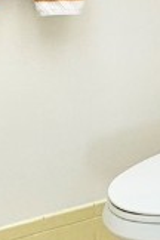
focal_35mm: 92
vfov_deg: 19.8
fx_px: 613
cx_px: 341
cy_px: -95
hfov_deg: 12.6
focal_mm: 2.22
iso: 160
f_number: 2.2
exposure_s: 1/120
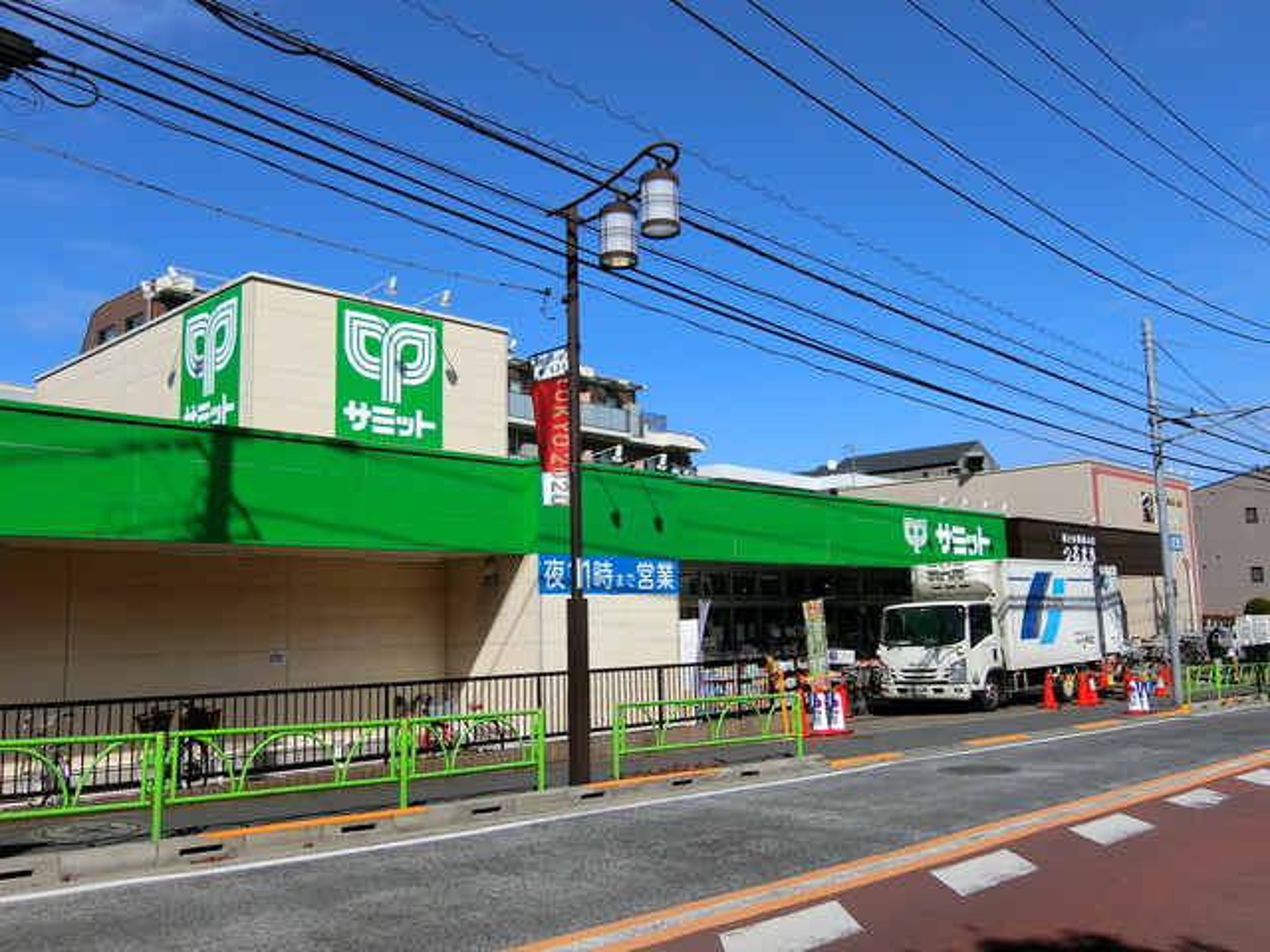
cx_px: 635
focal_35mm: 30
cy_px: 476
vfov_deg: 46.8
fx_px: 1101
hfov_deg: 60.0
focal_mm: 6.4
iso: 80
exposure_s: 1/400
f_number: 8.2
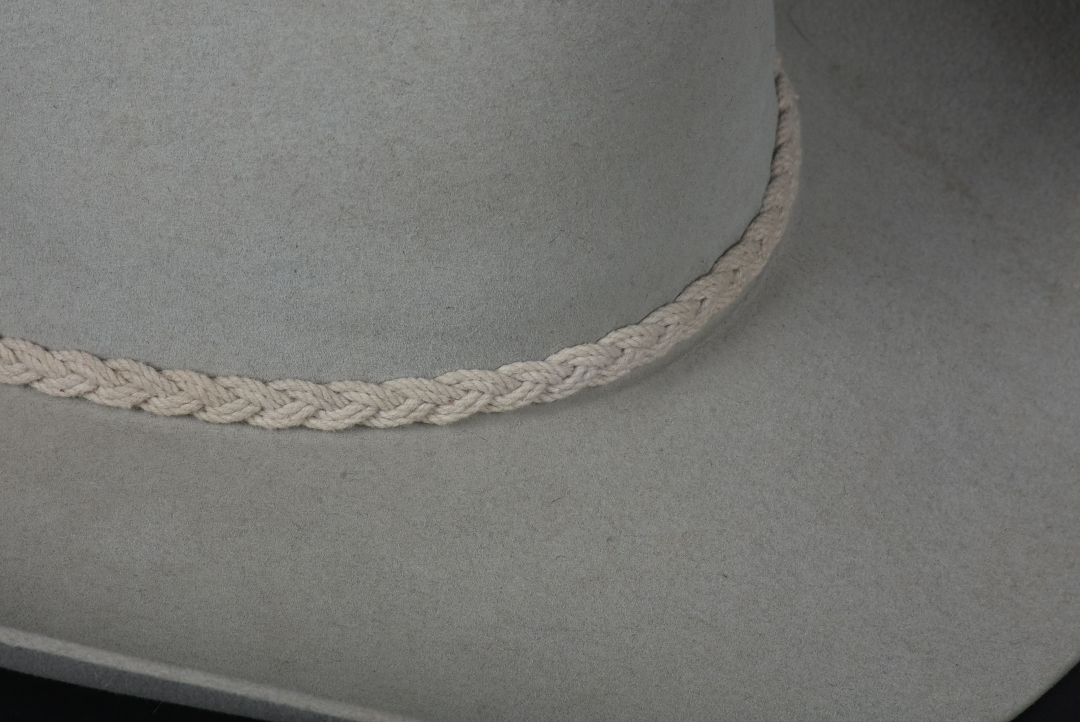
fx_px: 6305
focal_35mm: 210
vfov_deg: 6.6
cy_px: 361
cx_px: 540
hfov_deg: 9.8
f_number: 20
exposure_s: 1/125
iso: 200
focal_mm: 140
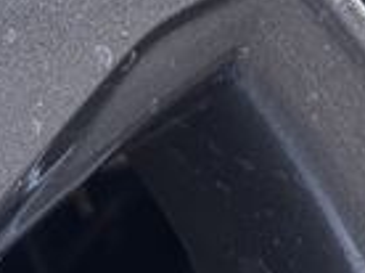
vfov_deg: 6.0
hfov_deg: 8.2
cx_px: 69
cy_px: -233
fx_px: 2547
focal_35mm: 242
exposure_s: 1/60
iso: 64
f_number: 1.6
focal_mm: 5.96
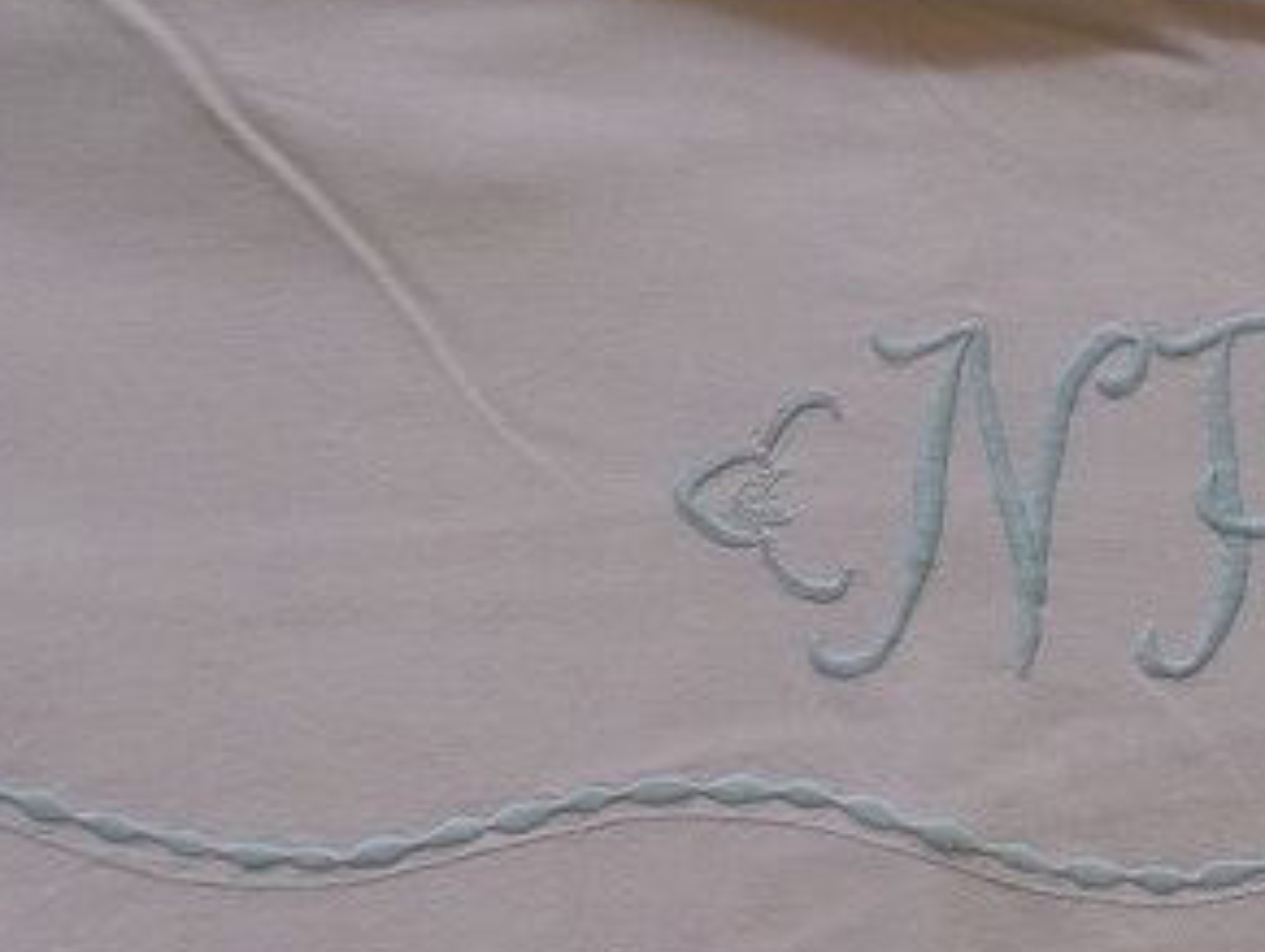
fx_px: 3037
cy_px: 856
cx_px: 987
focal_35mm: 83
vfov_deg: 17.6
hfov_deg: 23.2
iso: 200
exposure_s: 1/30
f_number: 3.3
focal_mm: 4.7
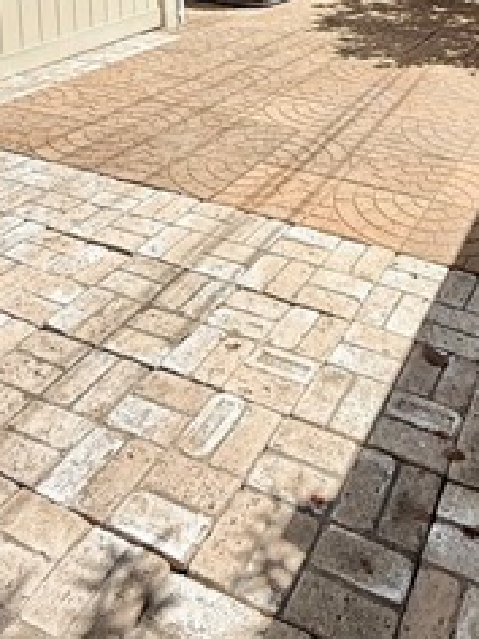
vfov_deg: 42.5
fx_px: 701
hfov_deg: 36.8
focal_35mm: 38
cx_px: 360
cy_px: 5
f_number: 2.2
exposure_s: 1/2237
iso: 50
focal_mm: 2.22
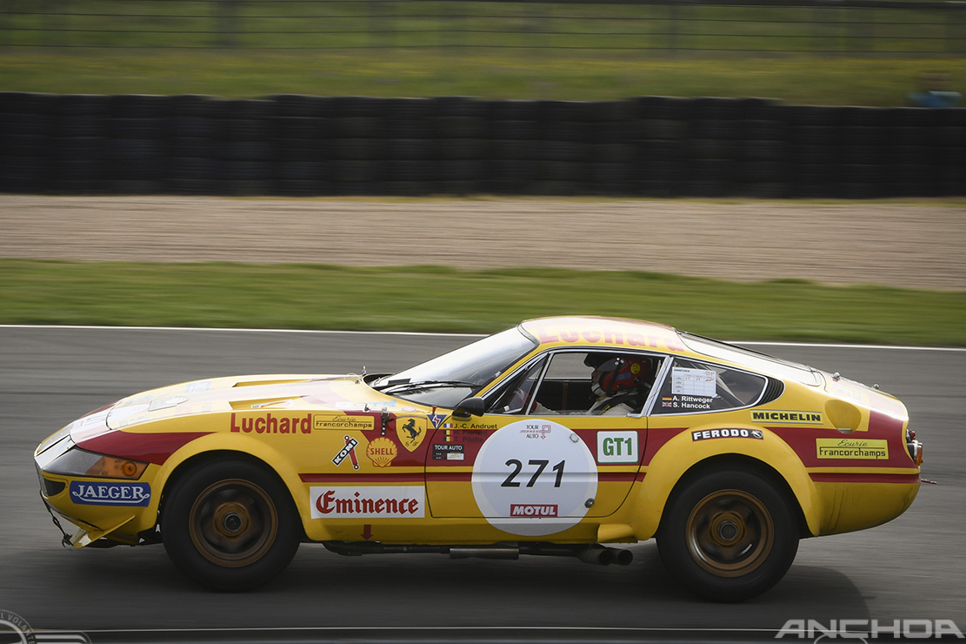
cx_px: 433
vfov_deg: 11.3
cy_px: 327
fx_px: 3246
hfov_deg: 16.9
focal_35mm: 121
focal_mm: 70
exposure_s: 1/100
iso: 250
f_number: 16
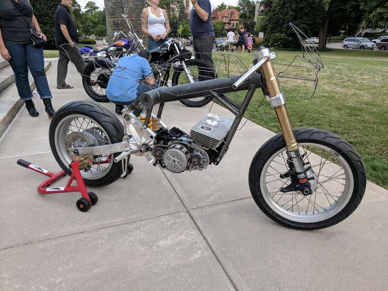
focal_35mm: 26
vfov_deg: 53.1
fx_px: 291
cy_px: 146
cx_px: 194
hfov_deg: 67.3
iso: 61
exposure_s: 1/120
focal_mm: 4.67
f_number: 2
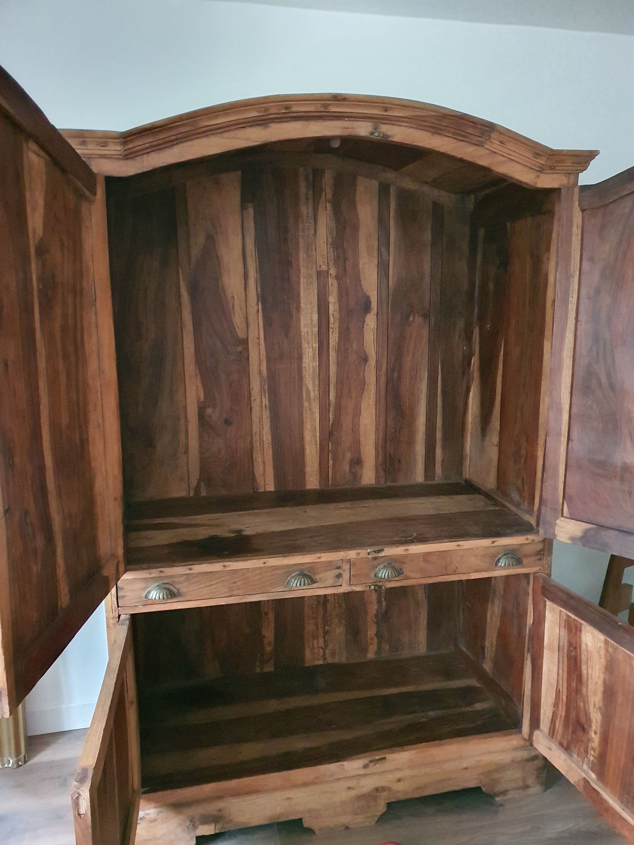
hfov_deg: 53.1
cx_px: 317
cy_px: 422
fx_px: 635
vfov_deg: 67.3
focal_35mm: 26
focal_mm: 4.3
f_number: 1.5
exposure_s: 1/10
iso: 640
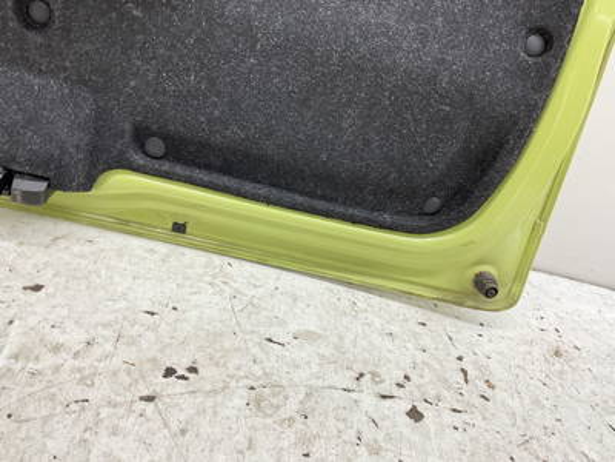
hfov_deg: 61.7
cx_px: 308
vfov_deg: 48.2
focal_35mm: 29
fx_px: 515
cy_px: 231
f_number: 1.8
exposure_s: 1/100
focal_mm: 3
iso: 64
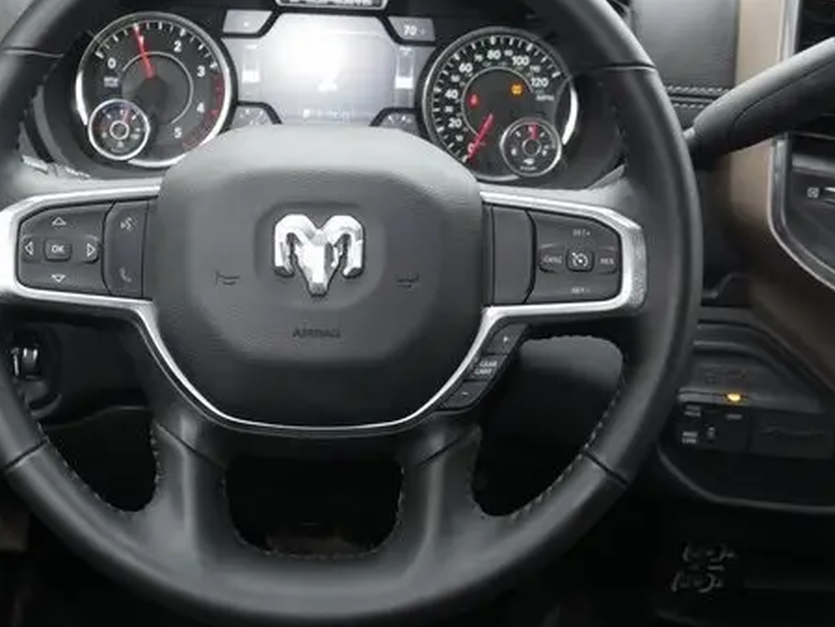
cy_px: 260
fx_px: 1375
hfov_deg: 33.6
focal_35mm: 57
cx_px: 316
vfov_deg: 25.6
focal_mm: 20
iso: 800
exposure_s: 1/60
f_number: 5
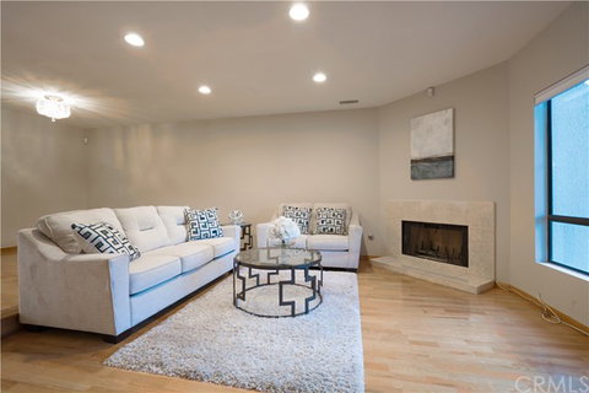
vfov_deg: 73.7
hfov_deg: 96.7
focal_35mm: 16
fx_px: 262
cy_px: 196
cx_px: 294
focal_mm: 16
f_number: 9
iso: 400
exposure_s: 1.6
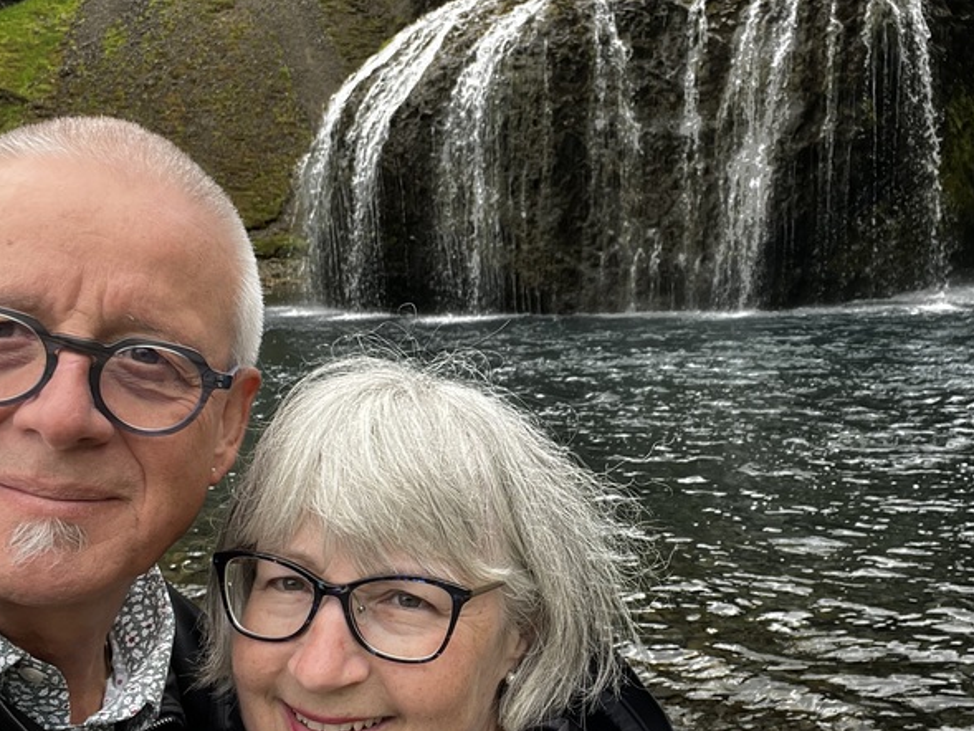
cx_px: 556
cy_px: 384
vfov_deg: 36.0
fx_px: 1126
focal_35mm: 40
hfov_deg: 46.7
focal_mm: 2.71
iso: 25
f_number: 2.2
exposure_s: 1/161
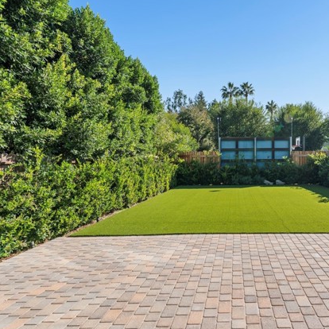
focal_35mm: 22
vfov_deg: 69.5
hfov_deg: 66.1
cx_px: 238
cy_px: 161
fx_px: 237
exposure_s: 1/250
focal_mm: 16.8
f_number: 8
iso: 125
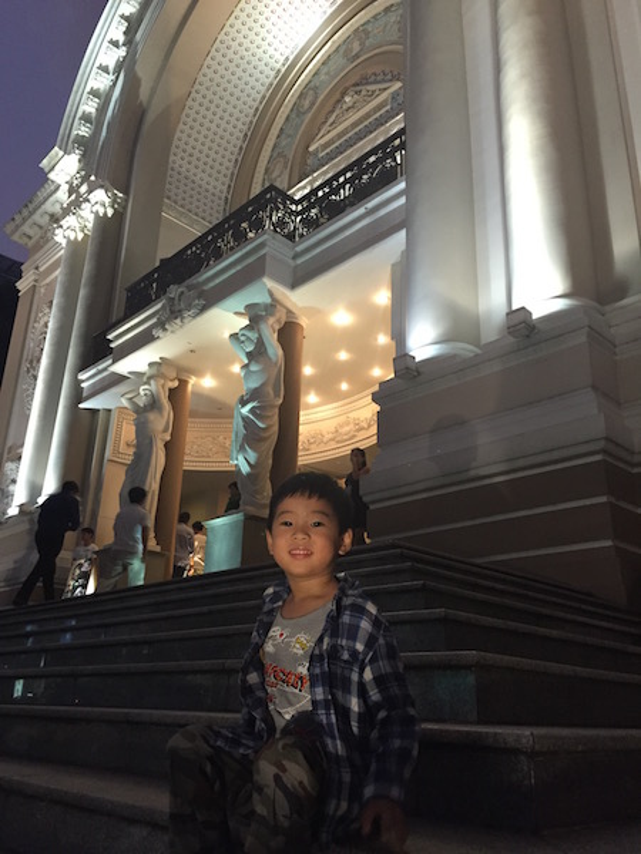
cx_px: 320
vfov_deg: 61.7
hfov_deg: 48.2
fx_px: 716
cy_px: 427
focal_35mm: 29
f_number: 2.2
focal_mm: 4.15
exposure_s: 1/33
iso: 320
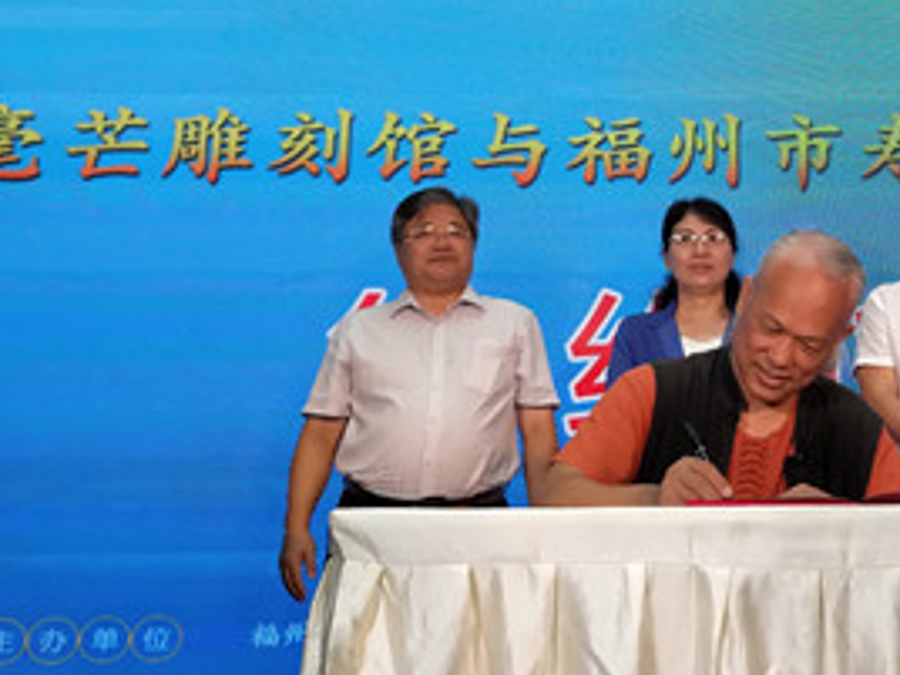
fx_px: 1456
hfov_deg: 32.4
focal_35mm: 56
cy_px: 282
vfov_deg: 26.1
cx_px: 833
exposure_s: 1/155
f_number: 1.8
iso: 100
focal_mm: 4.36
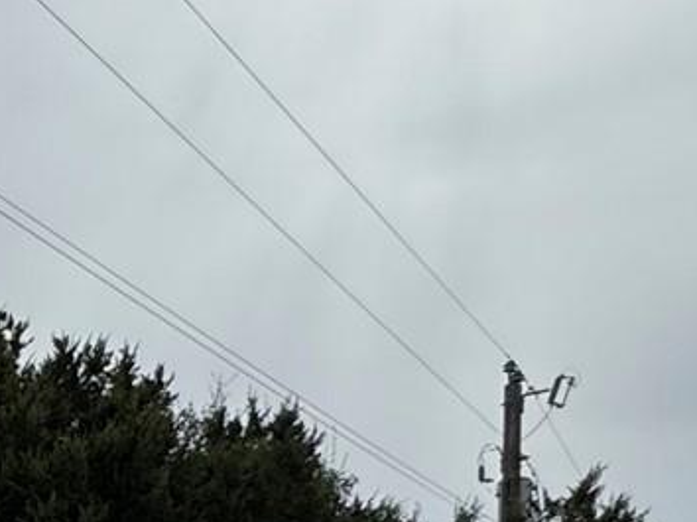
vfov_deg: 16.4
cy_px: 816
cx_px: -435
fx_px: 1630
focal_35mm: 81
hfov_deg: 19.8
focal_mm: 2.22
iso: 50
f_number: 2.2
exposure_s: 1/3390
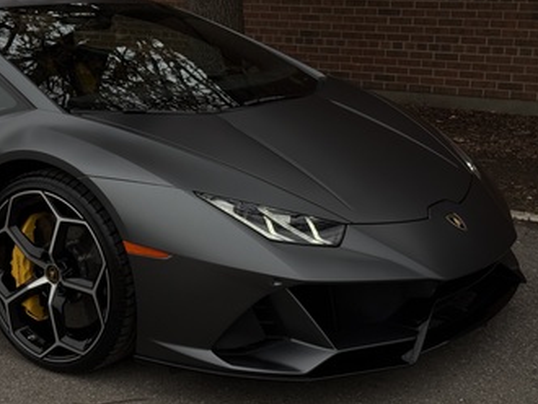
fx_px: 949
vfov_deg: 24.1
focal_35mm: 61
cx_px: 223
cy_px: 195
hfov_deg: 31.6
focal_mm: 6.76
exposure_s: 1/1931
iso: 80
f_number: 1.78
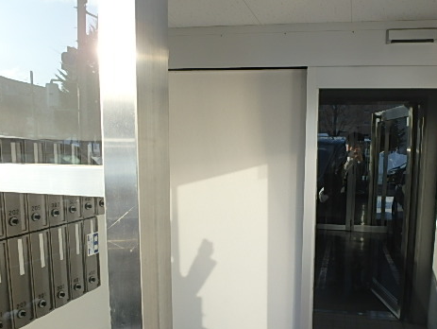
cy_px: 204
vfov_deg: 47.9
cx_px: 281
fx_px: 366
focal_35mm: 29
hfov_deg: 60.5
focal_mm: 3.7
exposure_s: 1/160
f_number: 3.5
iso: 125
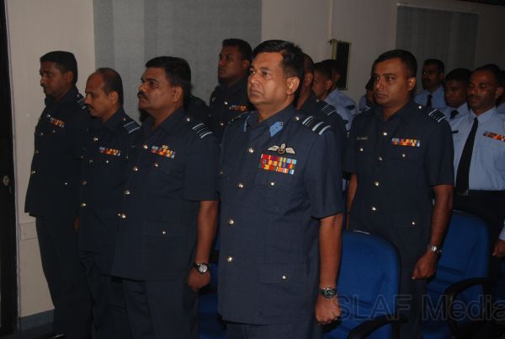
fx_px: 632
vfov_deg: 30.0
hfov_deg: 43.5
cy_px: 170
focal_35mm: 45
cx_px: 252
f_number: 7.1
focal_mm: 30
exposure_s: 1/125
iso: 200
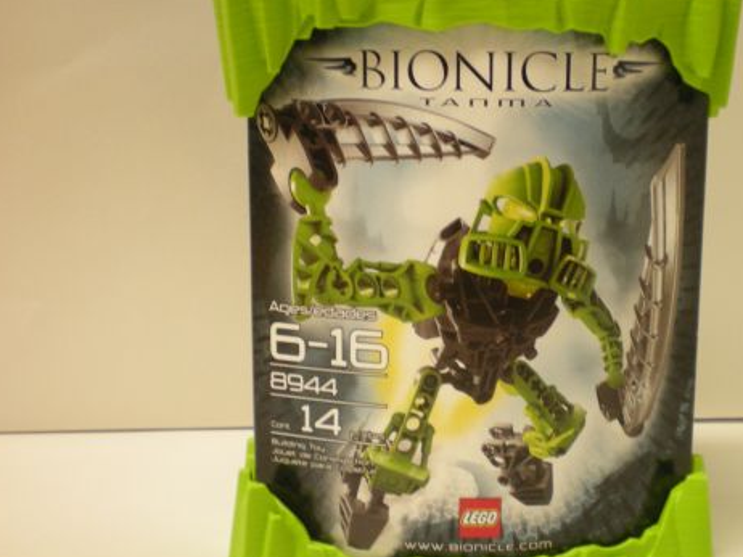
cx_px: 471
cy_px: 298
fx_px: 1309
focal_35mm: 61
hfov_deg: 31.5
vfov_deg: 24.0
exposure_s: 1/30
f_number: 3.5
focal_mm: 7.4
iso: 200
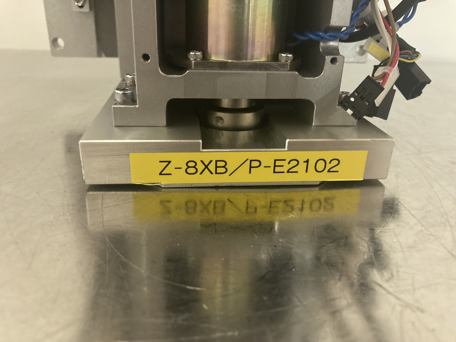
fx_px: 369
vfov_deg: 49.7
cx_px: 228
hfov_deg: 63.4
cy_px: 171
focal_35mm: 28
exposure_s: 1/25
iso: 500
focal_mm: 3.99
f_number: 1.8
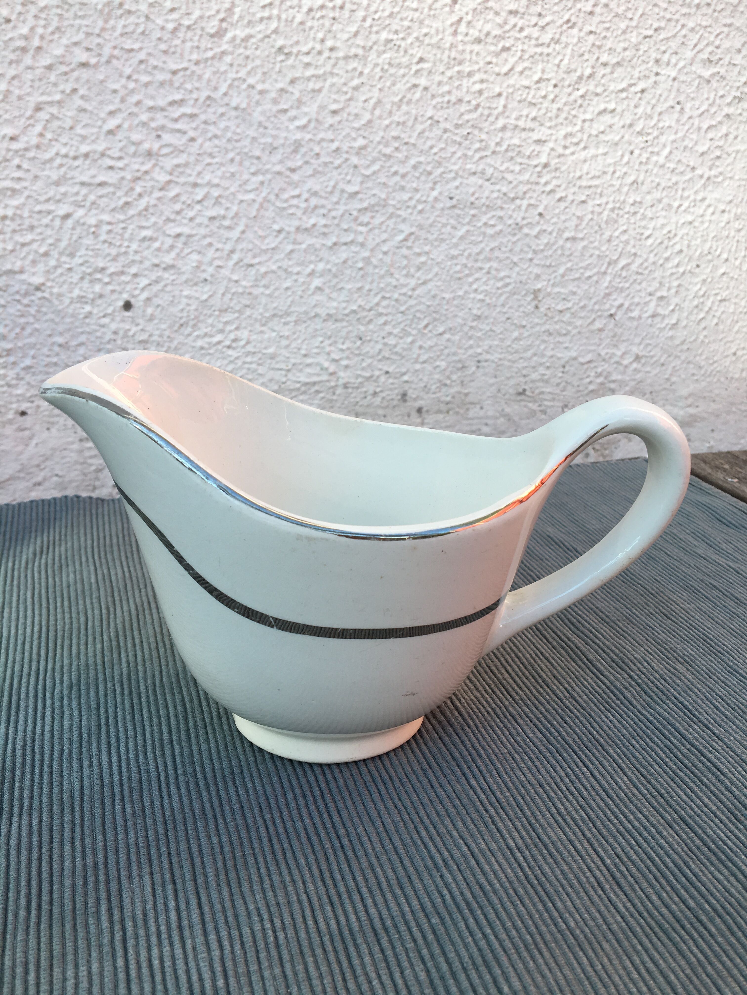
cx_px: 374
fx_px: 834
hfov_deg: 48.2
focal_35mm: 29
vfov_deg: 61.7
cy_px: 498
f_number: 2.2
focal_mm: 4.15
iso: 25
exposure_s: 1/268
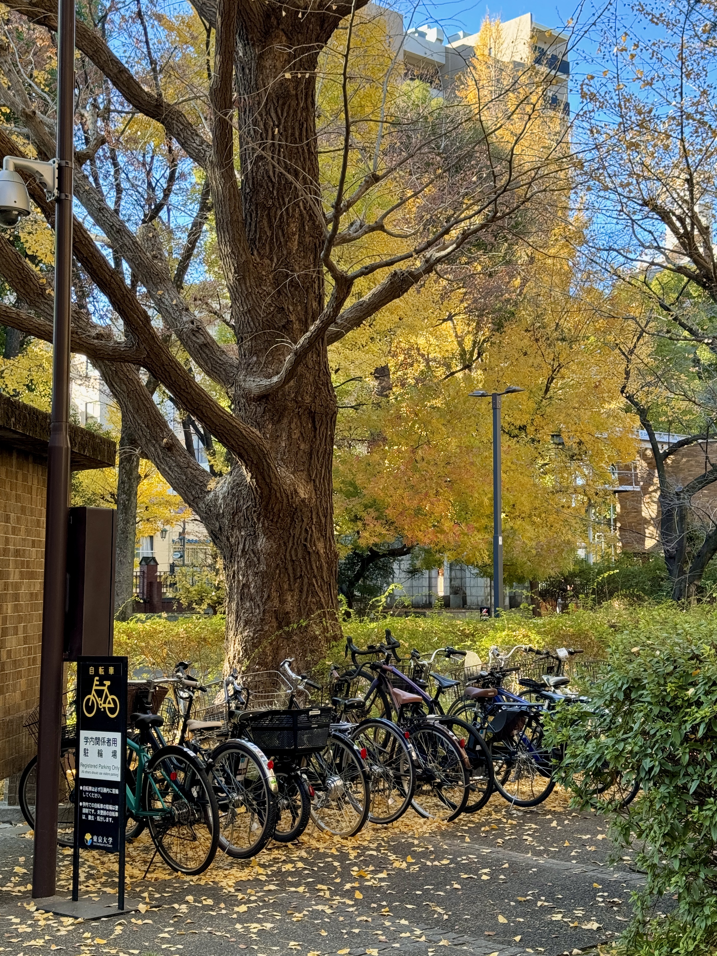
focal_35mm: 48
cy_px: 478
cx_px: 358
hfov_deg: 30.3
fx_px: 1326
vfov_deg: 39.7
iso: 64
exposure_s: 1/170
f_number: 1.78
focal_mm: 6.86
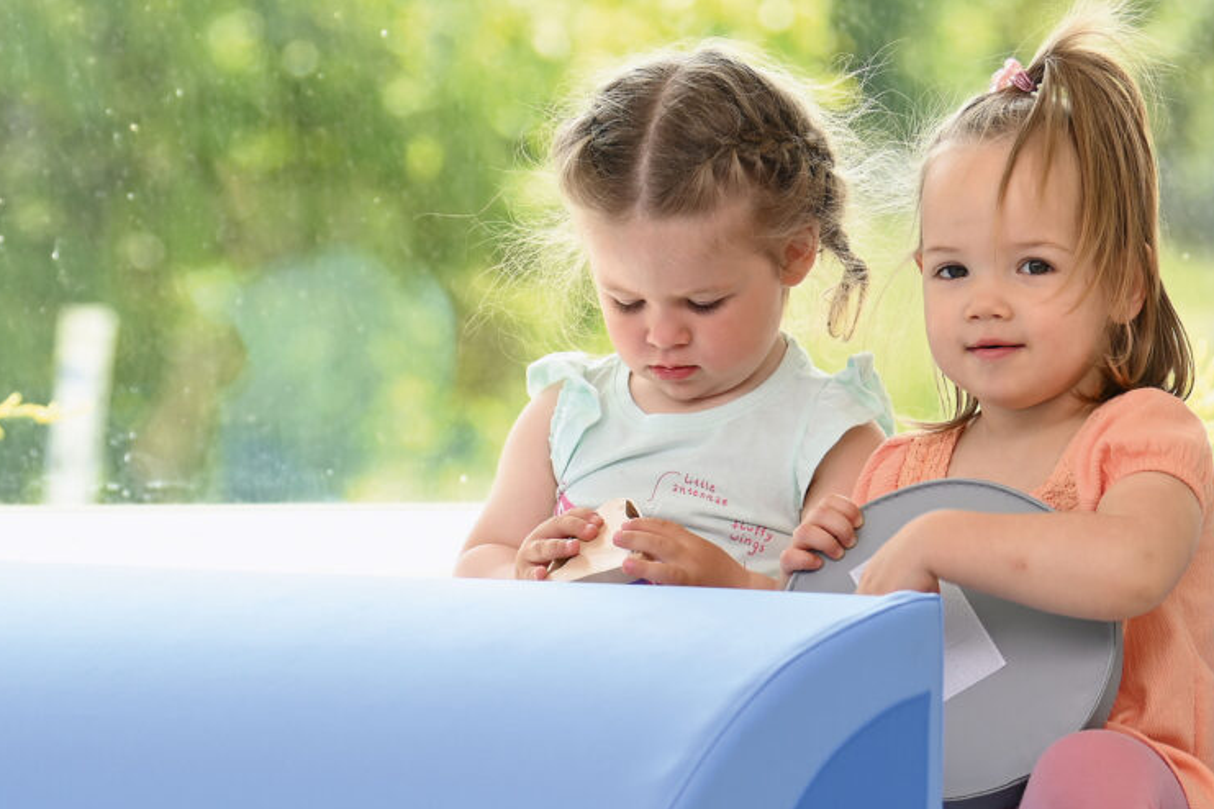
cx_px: 636
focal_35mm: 318
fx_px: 10723
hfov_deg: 6.5
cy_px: 952
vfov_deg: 4.3
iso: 64
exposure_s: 1/160
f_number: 3.5
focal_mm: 92
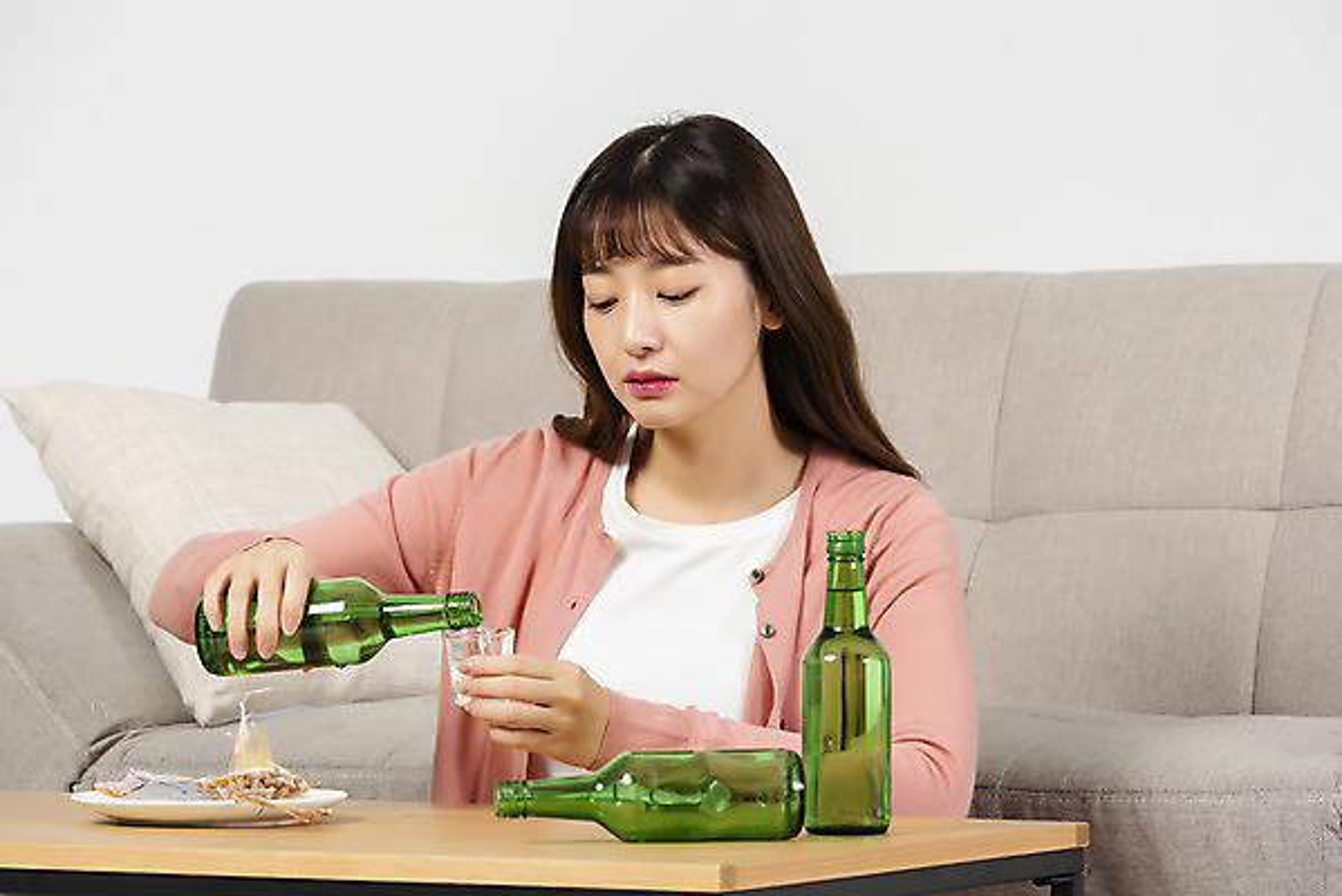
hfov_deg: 10.8
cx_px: 671
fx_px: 7086
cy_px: 448
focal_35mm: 190
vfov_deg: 7.2
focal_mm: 190
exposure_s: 1/125
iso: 100
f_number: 11
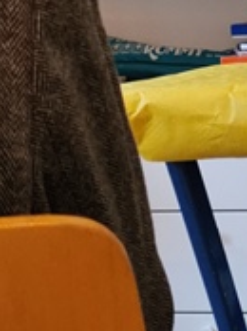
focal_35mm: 177
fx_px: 1688
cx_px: 391
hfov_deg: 8.2
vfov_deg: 11.0
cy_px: -61
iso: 160
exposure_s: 1/50
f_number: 1.8
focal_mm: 5.58
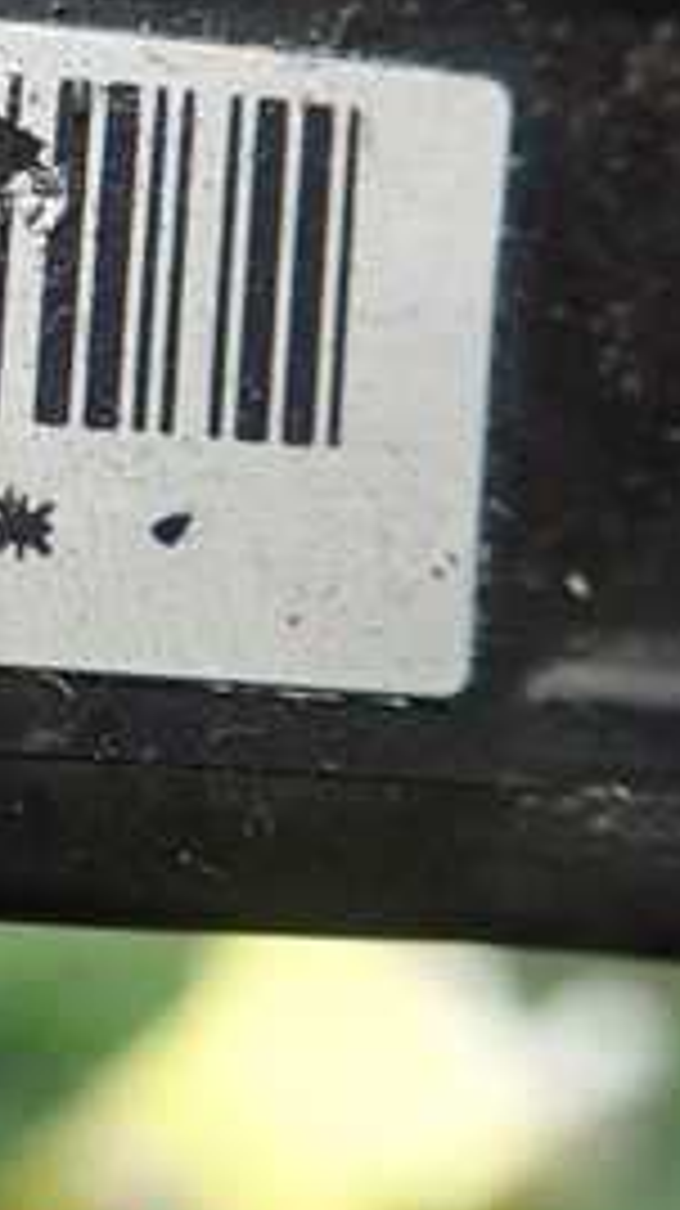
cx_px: -464
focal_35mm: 73
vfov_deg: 28.6
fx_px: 2344
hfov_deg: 14.8
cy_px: 337
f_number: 2.3
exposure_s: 1/125
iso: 800
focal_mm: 5.5
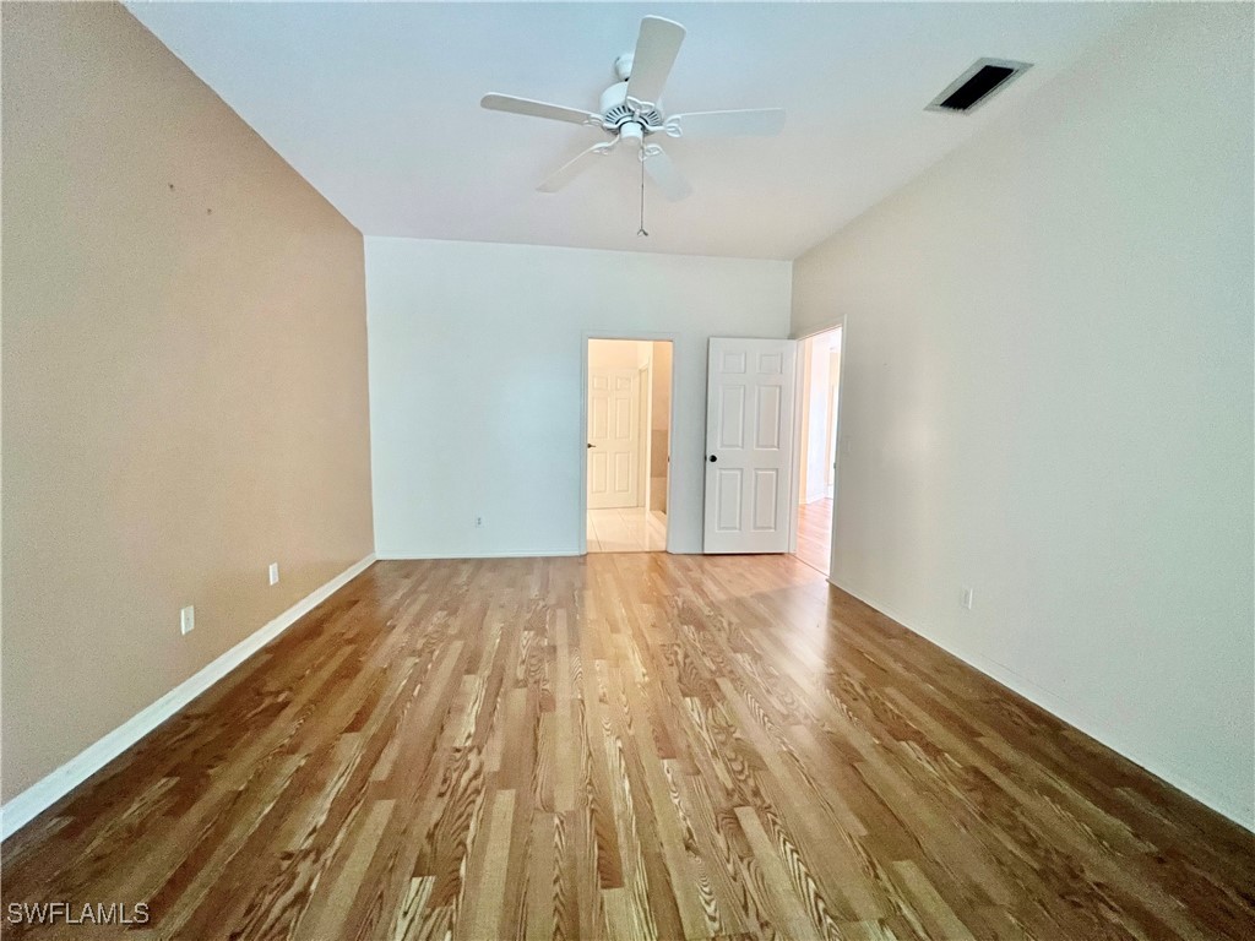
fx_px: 471
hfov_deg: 106.2
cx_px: 628
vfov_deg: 89.9
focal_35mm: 13
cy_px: 470
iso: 640
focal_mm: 1.57
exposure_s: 1/60
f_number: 1.8
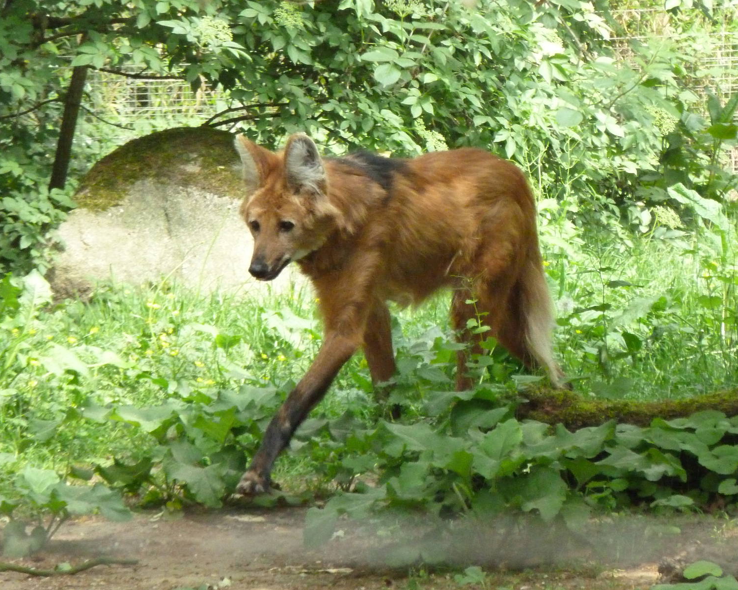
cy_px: 295
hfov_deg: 4.6
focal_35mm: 417
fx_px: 9107
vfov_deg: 3.7
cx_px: 394
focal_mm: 49.2
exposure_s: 1/200
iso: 800
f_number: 4.9
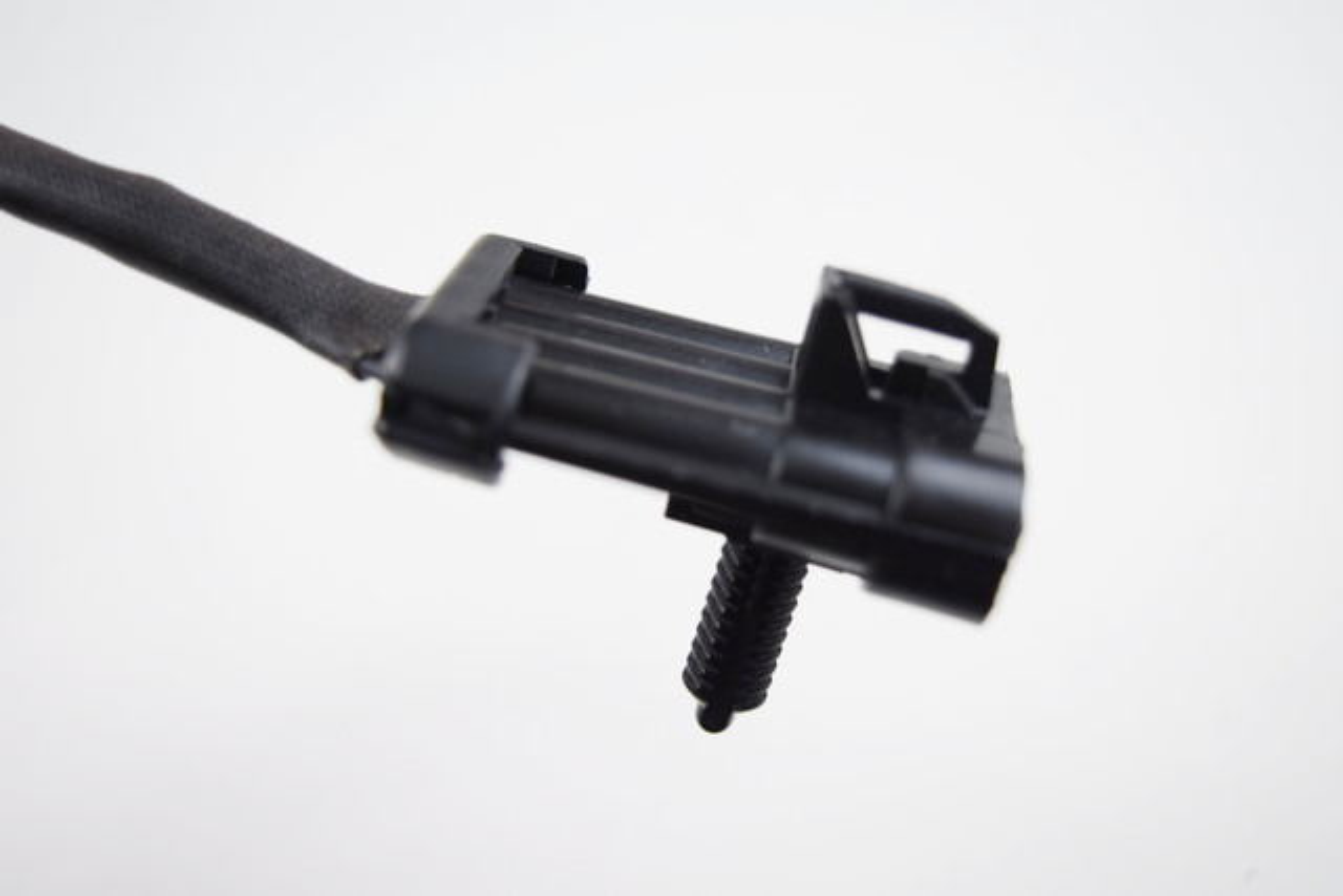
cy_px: 448
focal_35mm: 46
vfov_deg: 29.0
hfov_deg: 42.3
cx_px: 672
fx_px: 1735
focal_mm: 31
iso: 1100
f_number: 4.2
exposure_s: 1/60
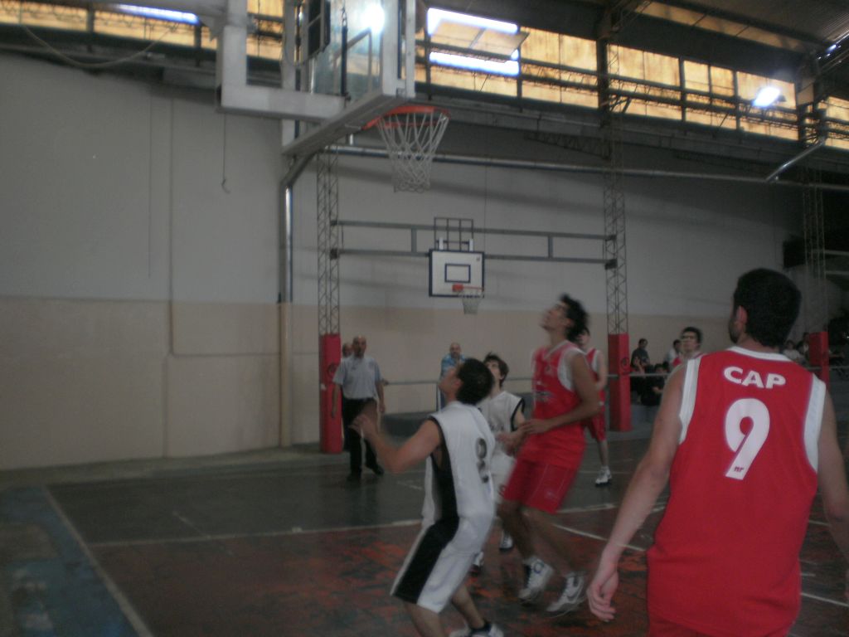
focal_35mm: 36
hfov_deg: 51.4
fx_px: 883
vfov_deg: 39.7
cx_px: 424
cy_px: 318
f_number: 3.1
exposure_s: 1/30
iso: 125
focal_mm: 6.3
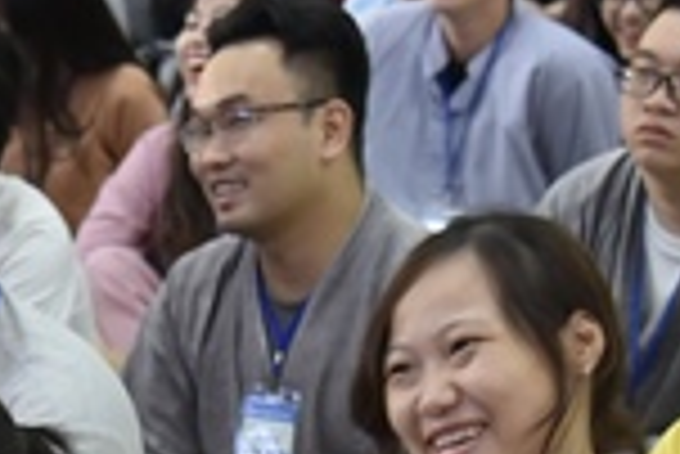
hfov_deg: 11.6
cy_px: 524
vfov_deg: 7.9
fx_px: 3252
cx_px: -230
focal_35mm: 172
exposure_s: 1/50
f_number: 4
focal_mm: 40
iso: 800
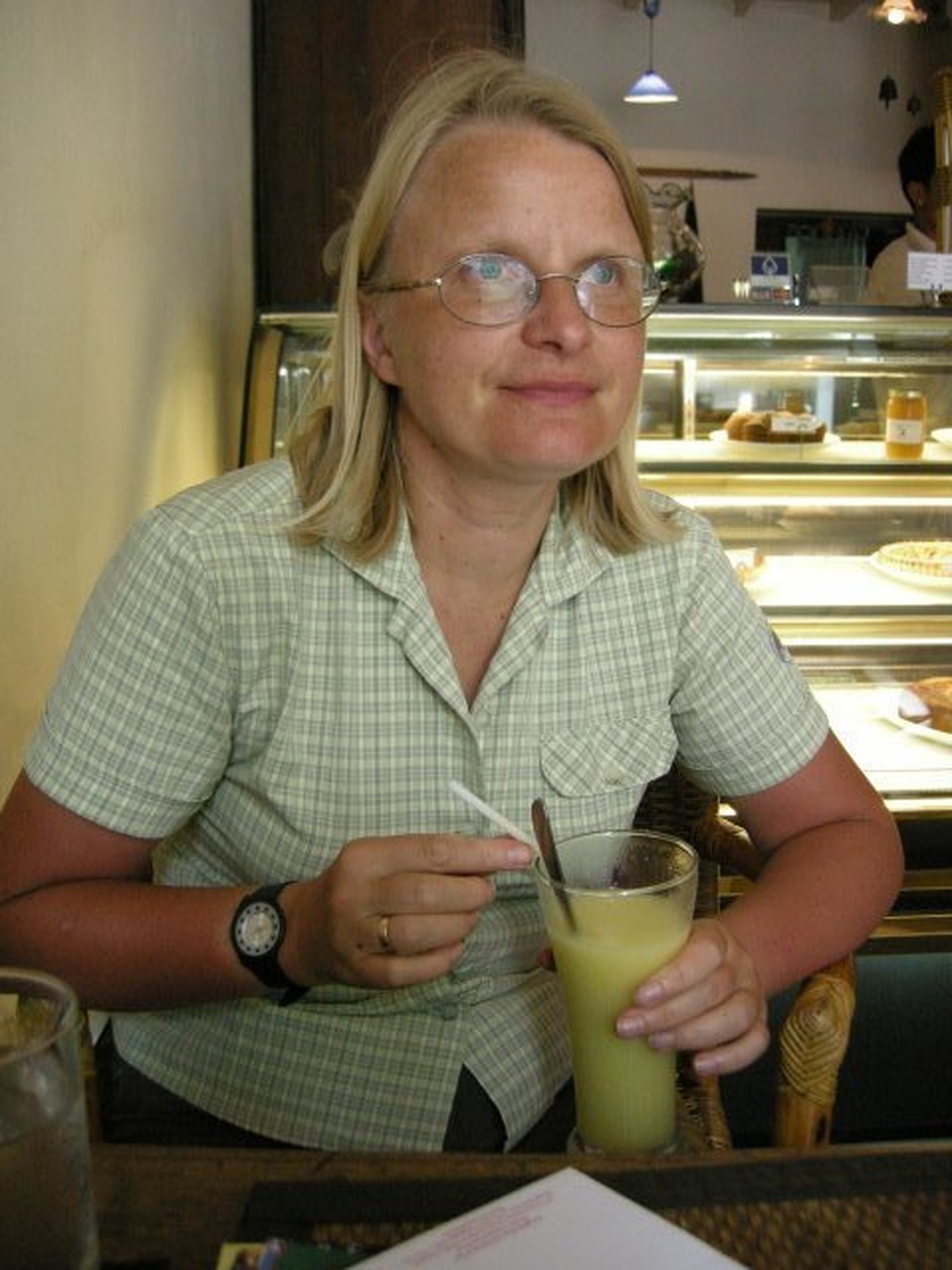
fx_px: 1320
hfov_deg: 39.7
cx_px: 476
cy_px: 635
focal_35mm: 36
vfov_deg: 51.4
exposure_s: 1/44
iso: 400
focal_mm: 7.5
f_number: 2.7
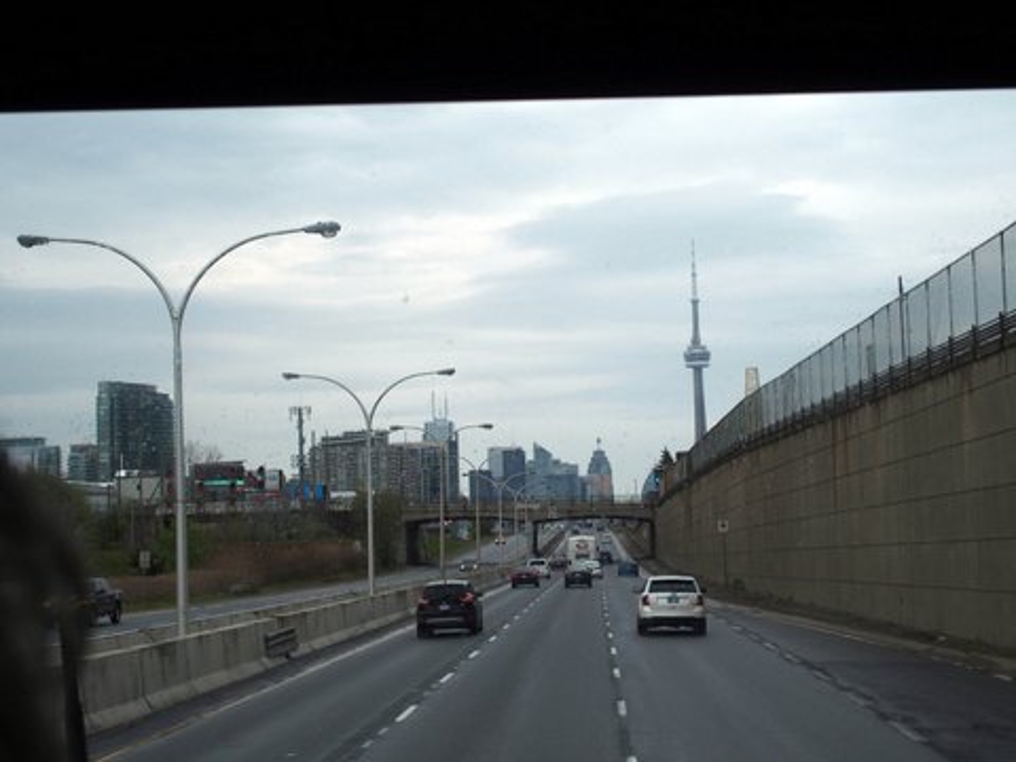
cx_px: 508
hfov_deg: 27.8
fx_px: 2055
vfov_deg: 21.0
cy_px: 381
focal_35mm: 70
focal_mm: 14.5
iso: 100
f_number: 3.5
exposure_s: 1/500
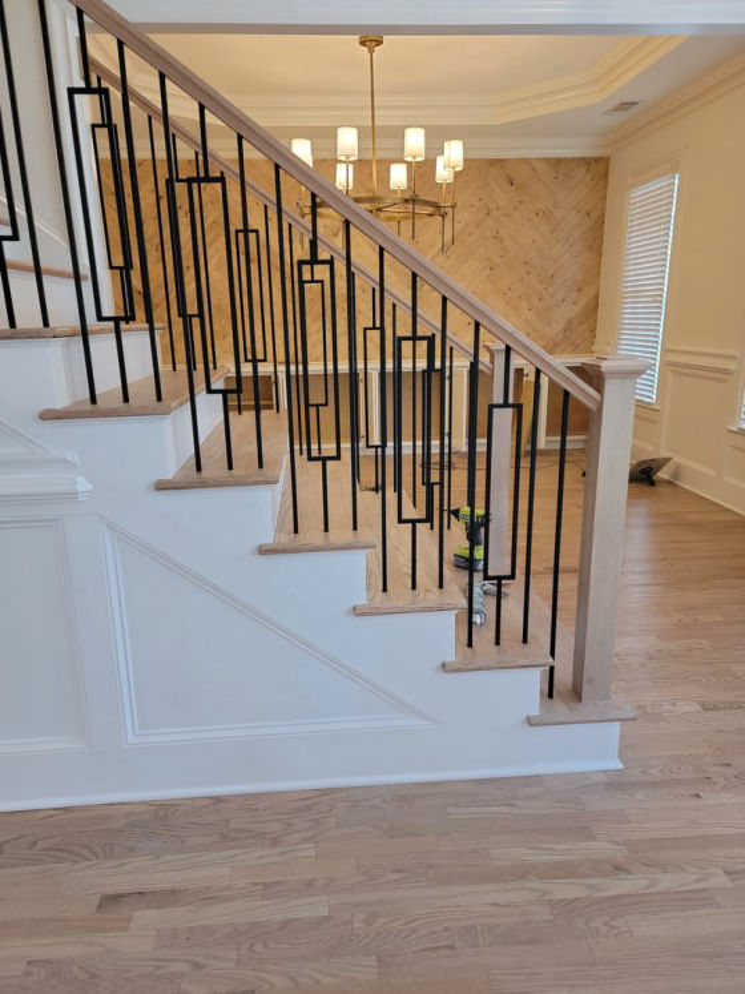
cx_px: 372
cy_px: 497
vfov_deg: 71.6
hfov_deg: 56.8
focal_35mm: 24
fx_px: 689
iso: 320
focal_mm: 6.7
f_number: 1.8
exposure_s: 1/119
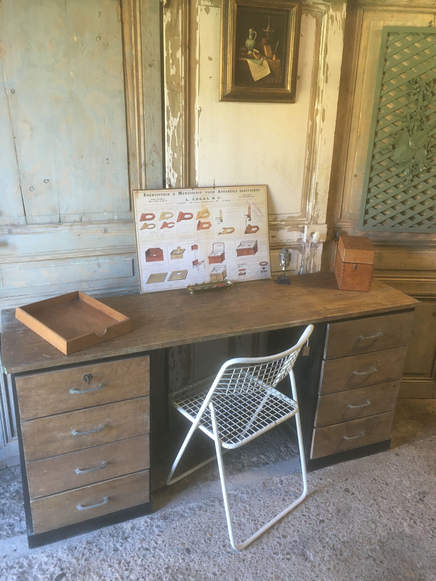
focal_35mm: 29
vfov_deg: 61.7
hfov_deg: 48.2
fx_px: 487
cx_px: 218
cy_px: 290
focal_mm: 4.15
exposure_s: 1/33
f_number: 2.2
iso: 125
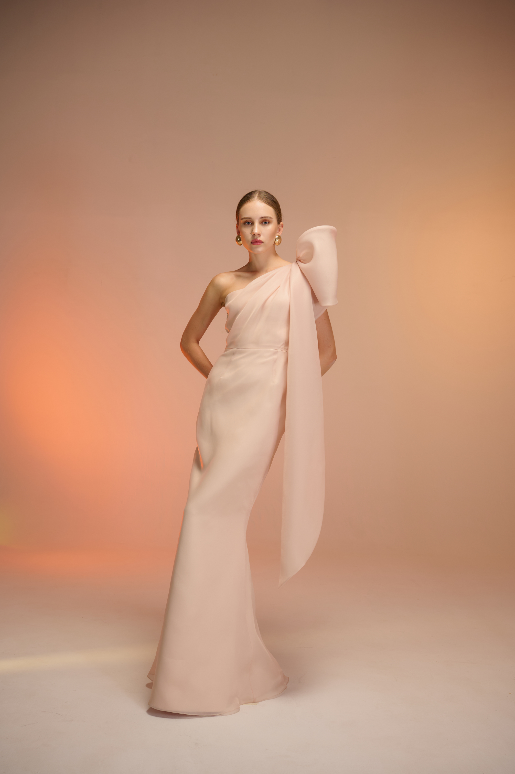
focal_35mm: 35
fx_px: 752
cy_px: 387
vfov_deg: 54.5
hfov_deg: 37.8
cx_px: 258
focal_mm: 35
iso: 200
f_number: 5.6
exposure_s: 1/160
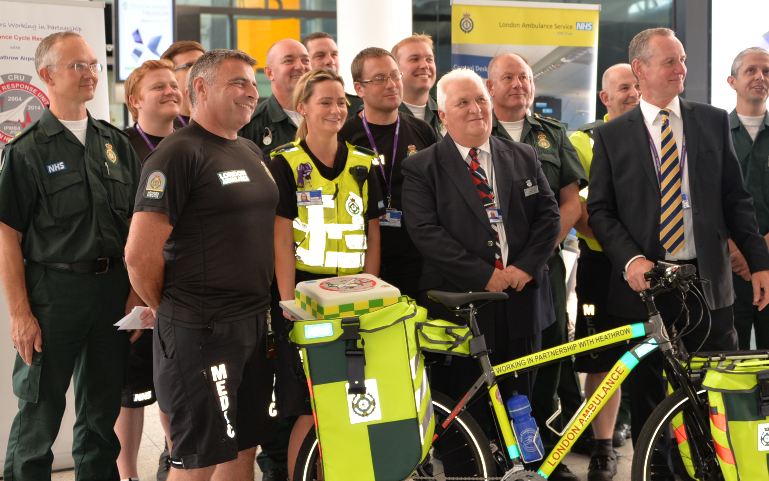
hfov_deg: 34.9
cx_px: 493
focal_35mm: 58
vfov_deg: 22.3
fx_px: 1216
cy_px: 181
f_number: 4
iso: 400
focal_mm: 36
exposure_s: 1/80
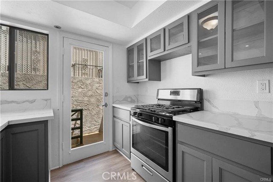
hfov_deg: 96.8
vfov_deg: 73.7
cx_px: 136
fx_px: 121
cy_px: 91
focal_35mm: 16
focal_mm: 16
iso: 125
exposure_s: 1/20
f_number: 8
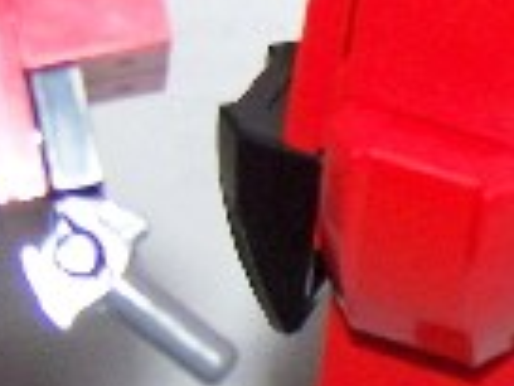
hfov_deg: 10.6
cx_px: 818
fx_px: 2658
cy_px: 475
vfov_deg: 8.2
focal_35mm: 179
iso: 80
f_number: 2.8
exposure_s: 1/60
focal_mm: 6.3
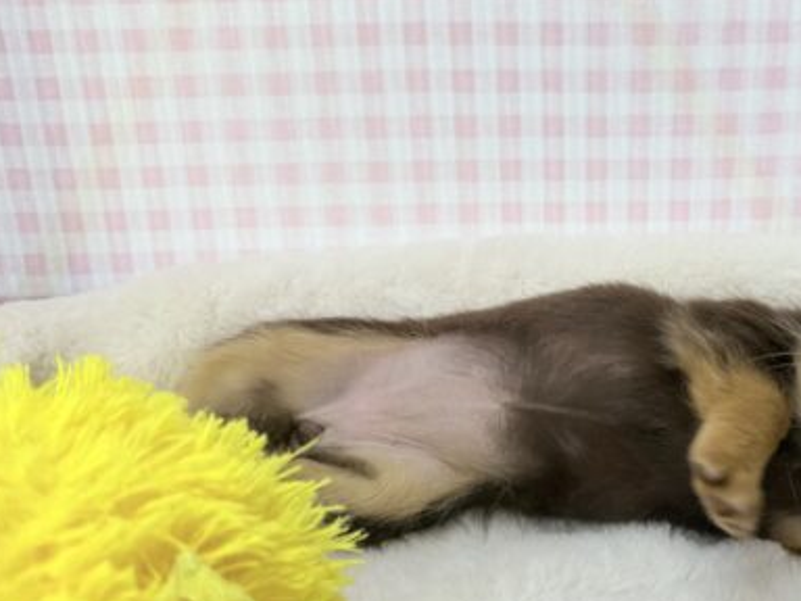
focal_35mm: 40
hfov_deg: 44.9
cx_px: 622
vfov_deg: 35.9
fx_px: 926
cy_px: 330
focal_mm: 6.76
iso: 64
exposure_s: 1/100
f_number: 1.78
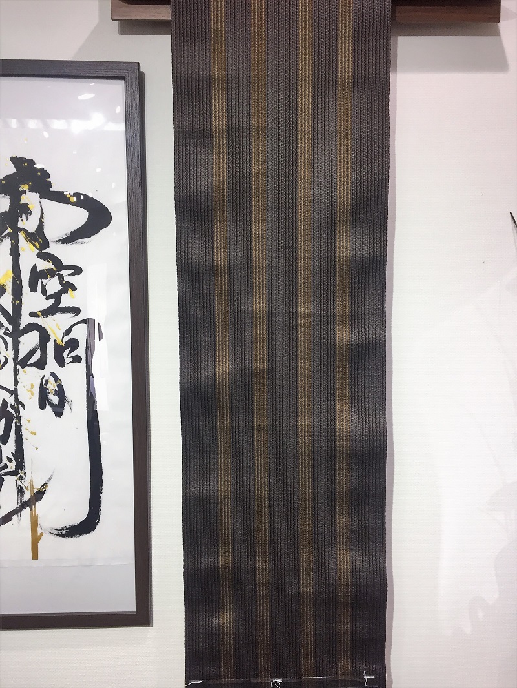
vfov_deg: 61.6
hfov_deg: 48.2
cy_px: 344
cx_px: 258
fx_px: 577
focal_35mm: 29
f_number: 2.2
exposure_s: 1/30
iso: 64
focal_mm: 4.15
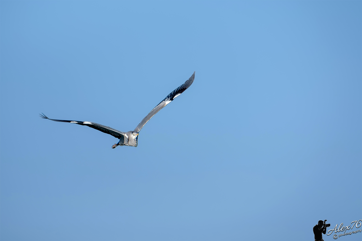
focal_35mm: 600
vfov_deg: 2.3
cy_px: 120
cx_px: 181
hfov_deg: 3.4
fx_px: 6033
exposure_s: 1/640
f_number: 5.6
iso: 200
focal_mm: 400
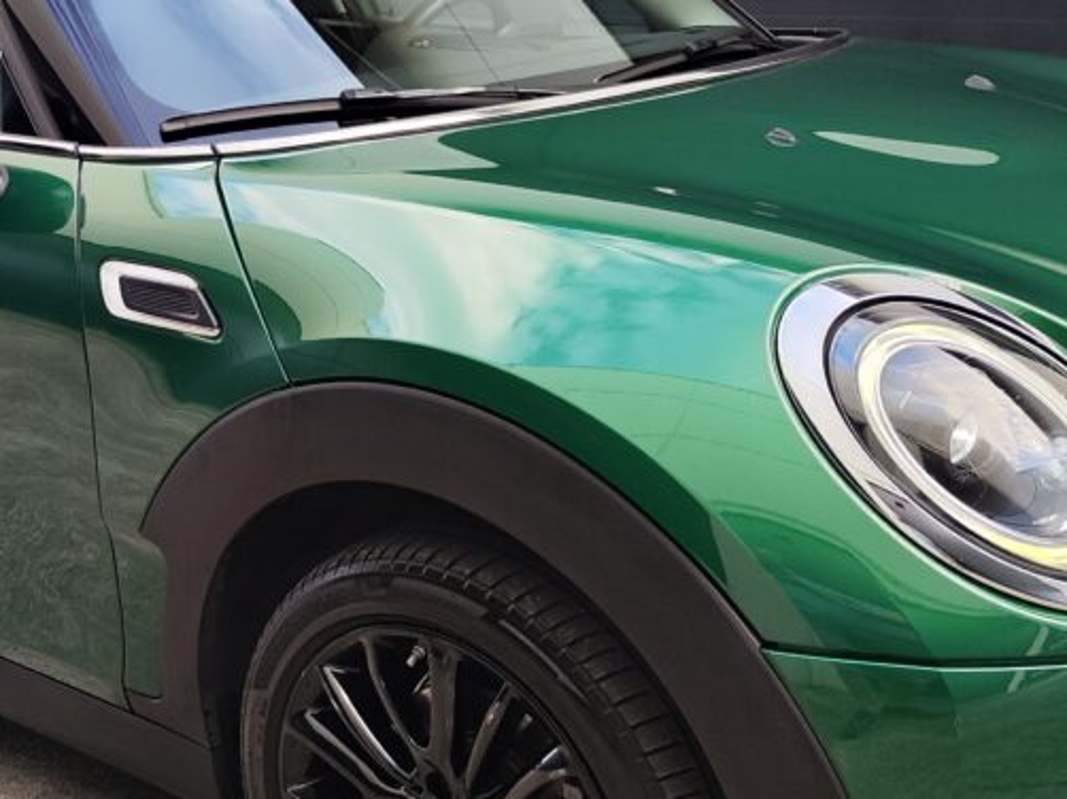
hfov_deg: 34.9
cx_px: 455
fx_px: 1695
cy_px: 344
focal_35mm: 55
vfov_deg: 26.5
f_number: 1.69
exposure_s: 1/100
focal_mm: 7.01
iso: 77
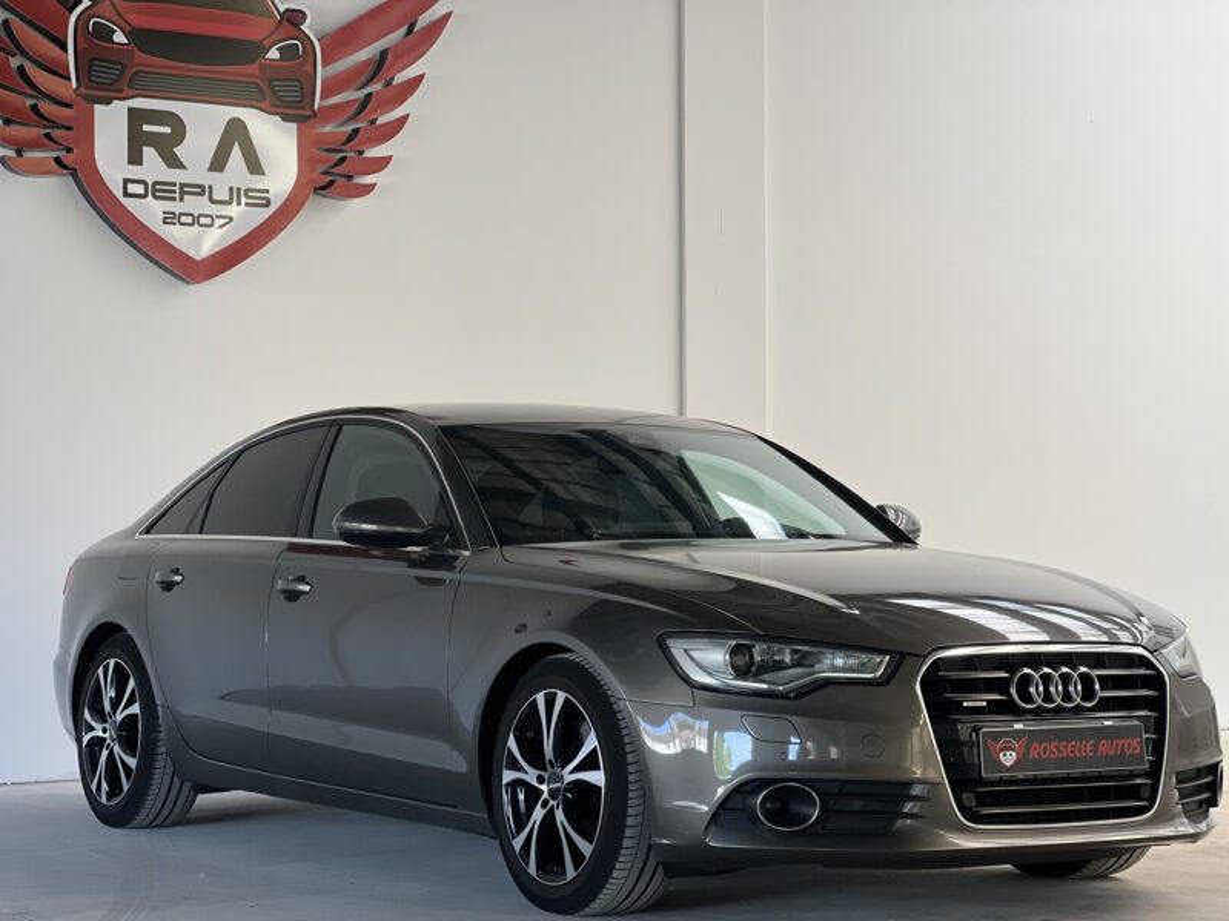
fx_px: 2734
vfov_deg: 19.1
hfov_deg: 25.3
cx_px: 614
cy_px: 460
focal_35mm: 77
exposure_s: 1/121
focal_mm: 9
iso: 125
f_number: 2.8
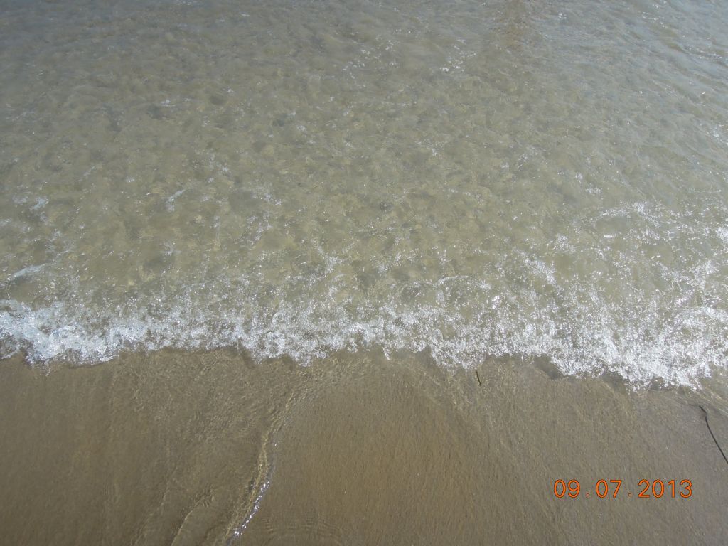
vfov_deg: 56.8
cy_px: 273
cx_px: 364
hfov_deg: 71.6
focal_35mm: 24
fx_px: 505
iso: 160
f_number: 4
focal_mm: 4.3
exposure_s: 1/1250
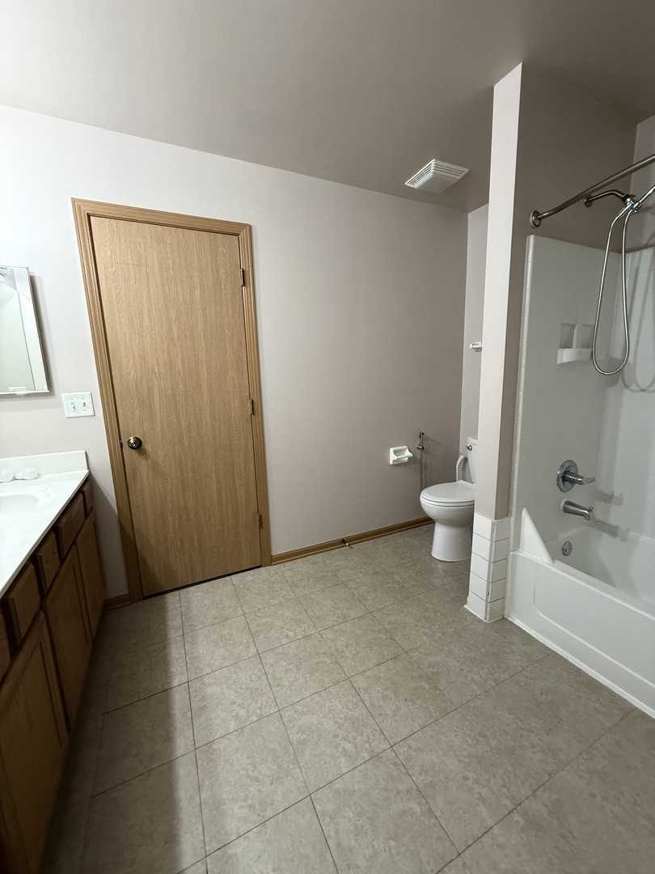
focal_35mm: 14
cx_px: 328
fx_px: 353
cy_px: 437
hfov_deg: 85.7
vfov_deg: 102.1
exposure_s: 1/60
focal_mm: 2.22
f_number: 2.2
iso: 400
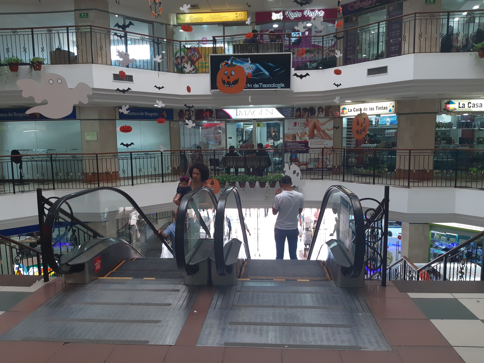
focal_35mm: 26
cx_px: 242
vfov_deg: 53.1
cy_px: 182
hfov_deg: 67.3
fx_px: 364
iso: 80
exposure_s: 1/60
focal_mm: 3.92
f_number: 1.7
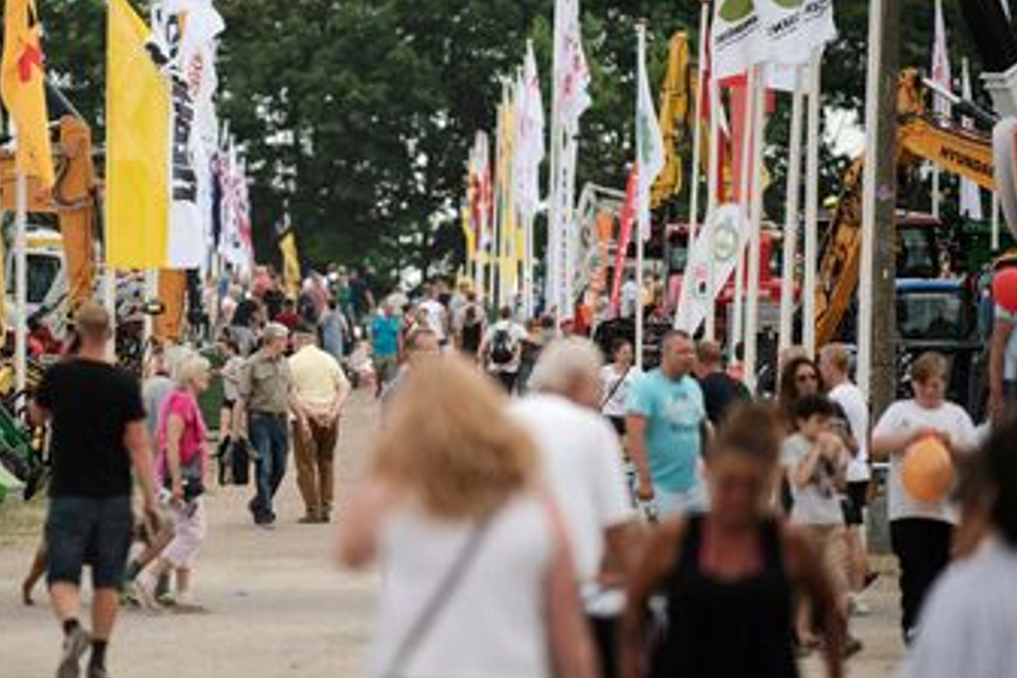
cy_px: 257
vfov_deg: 4.8
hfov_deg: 7.2
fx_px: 8079
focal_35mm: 286
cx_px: 372
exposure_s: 1/1250
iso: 100
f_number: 2.8
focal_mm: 200
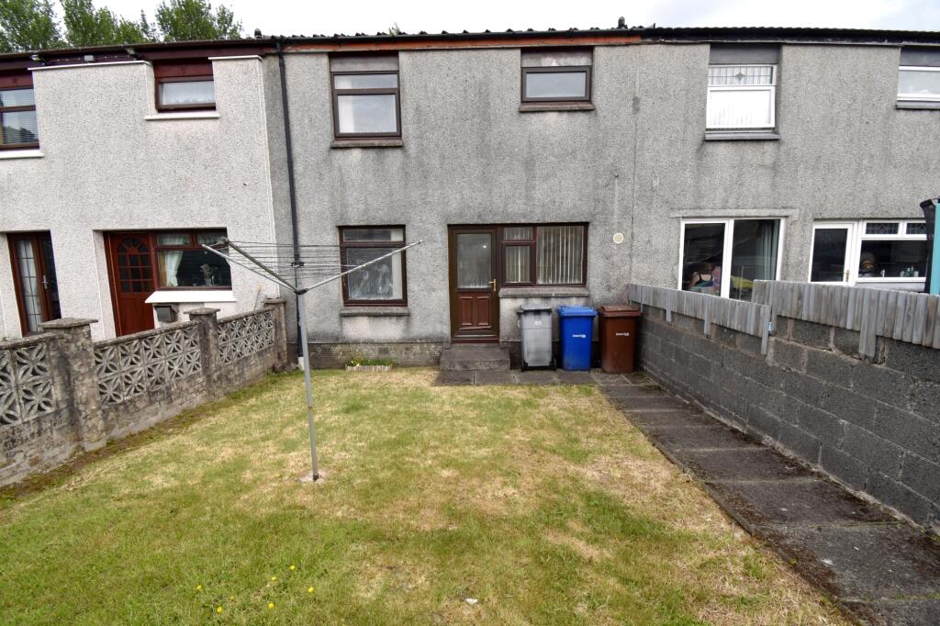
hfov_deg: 100.4
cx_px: 470
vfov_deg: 77.3
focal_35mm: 15
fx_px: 392
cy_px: 313
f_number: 7.1
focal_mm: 10
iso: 100
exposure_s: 1/200
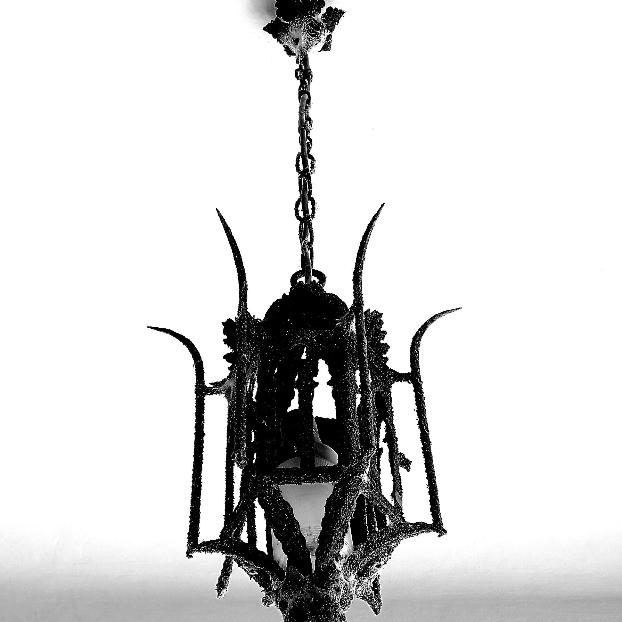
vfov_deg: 26.9
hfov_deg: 26.9
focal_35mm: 64
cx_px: 311
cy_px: 344
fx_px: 1301
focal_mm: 3.95
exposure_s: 1/50
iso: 50
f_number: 2.2
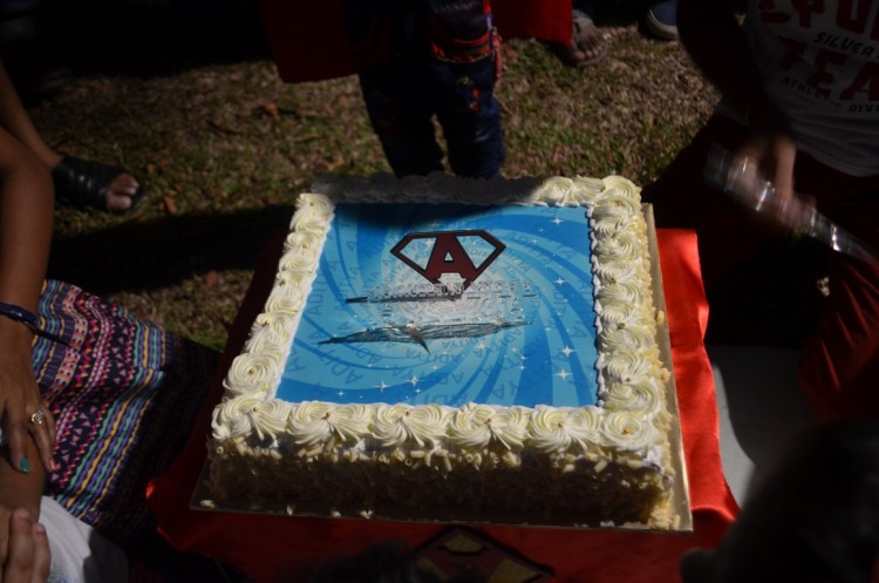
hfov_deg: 57.3
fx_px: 804
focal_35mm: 33
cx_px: 440
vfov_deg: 39.8
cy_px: 292
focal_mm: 22
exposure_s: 1/50
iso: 800
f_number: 3.8
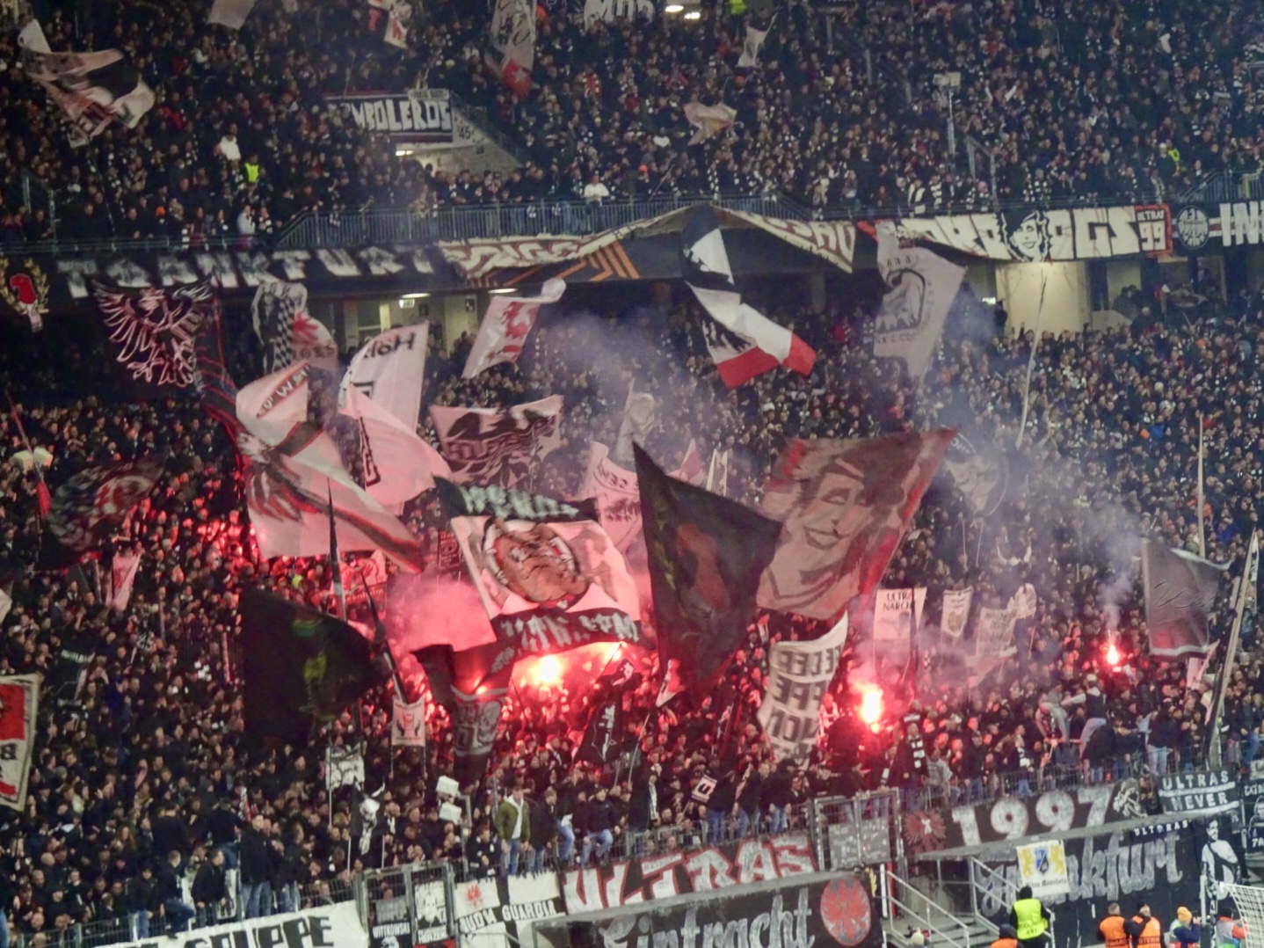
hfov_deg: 14.2
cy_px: 474
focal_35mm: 139
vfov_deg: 10.7
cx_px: 632
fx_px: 5075
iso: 800
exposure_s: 1/50
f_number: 5.6
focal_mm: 23.73
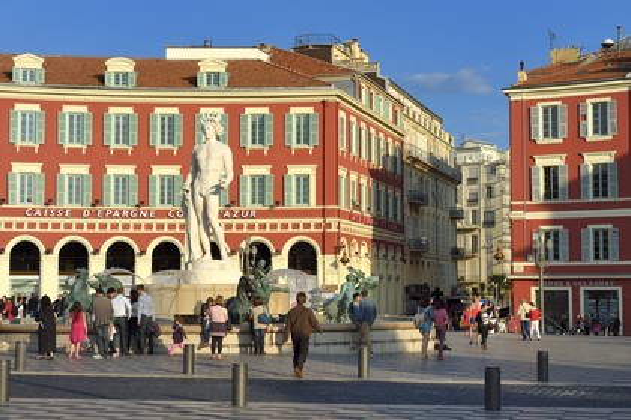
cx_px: 316
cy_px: 210
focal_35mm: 70
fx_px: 1227
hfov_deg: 28.8
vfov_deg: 19.5
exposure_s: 1/250
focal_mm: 70
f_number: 10
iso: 200
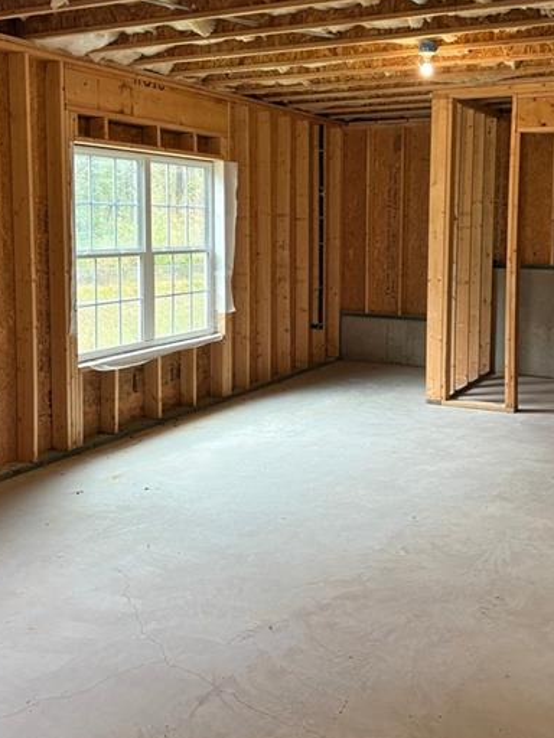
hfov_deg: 36.8
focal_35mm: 39
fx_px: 832
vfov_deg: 47.5
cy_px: 287
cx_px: 303
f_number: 1.6
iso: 160
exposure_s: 1/60
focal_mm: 5.96
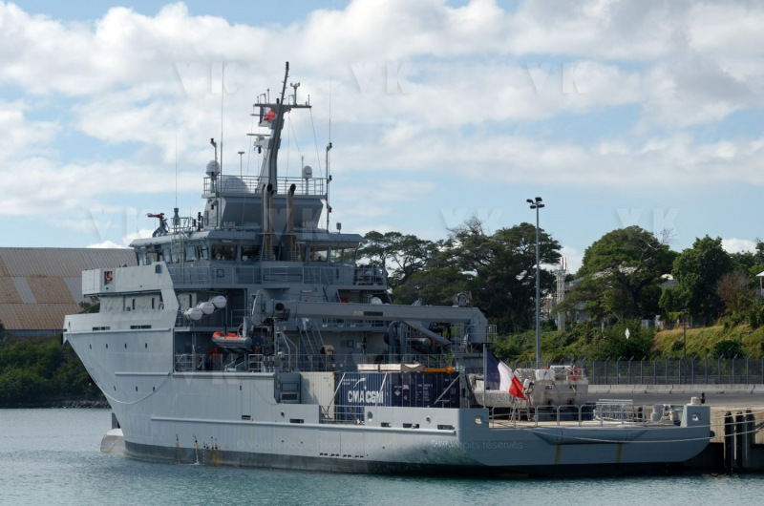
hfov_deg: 15.9
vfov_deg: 10.6
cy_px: 253
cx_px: 382
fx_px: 2732
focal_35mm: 129
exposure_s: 1/250
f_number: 9
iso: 100
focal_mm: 86
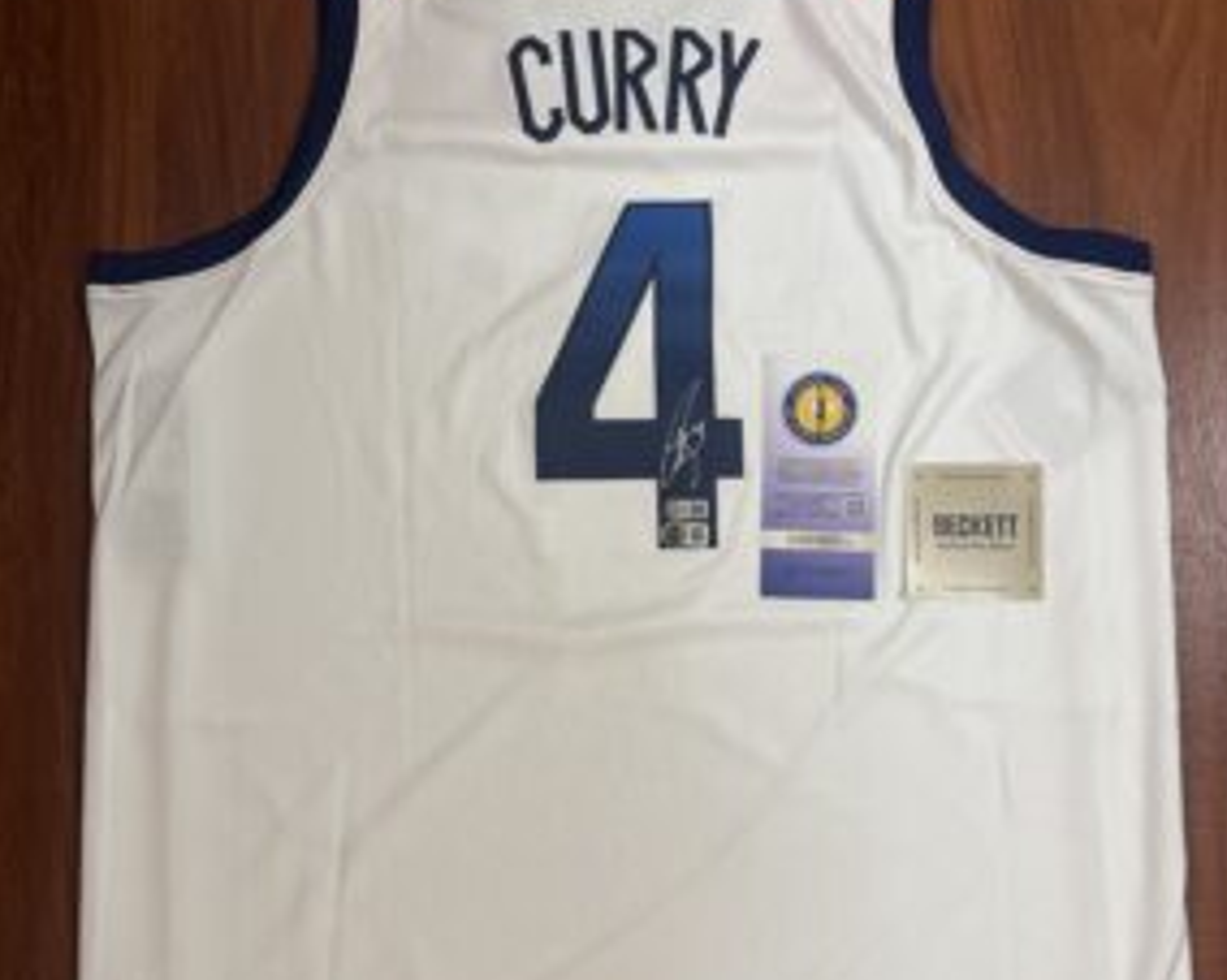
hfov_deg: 54.2
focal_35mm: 33
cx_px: 631
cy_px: 522
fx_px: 1198
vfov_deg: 44.5
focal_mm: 6.76
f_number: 1.78
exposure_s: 1/60
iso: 320
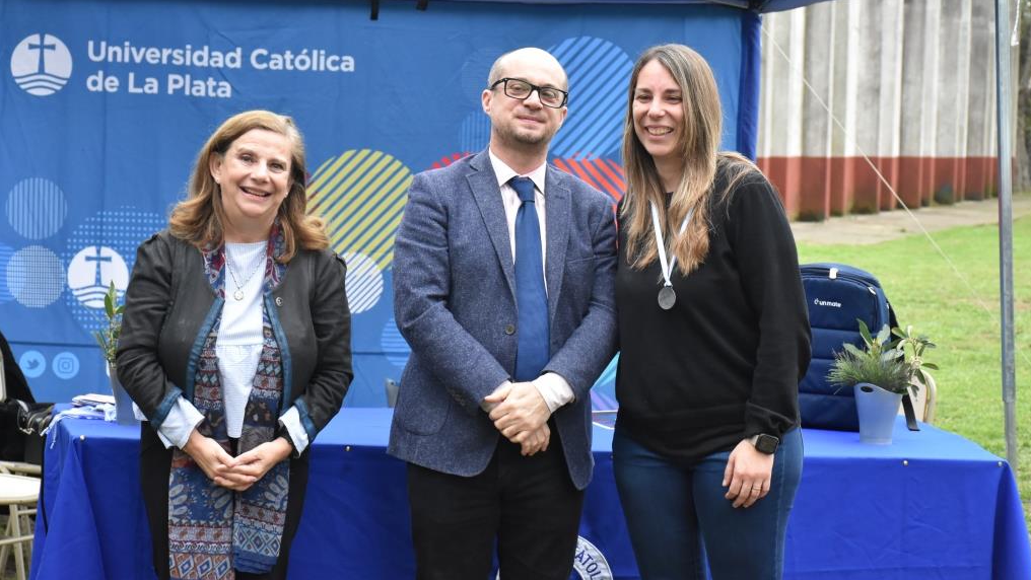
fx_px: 2598
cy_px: 262
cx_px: 519
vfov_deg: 12.7
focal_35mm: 95
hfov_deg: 22.4
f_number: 8
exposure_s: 1/250
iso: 2000
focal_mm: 60
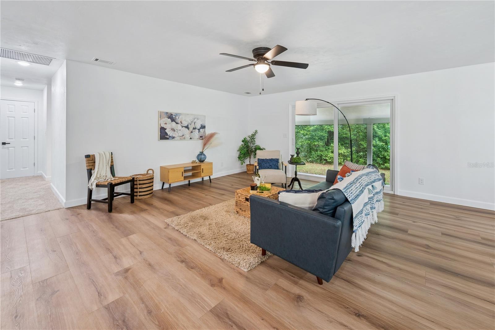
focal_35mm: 14
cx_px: 248
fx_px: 193
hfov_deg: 104.2
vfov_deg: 81.2
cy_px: 165
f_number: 8
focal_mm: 14
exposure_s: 1/10
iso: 400
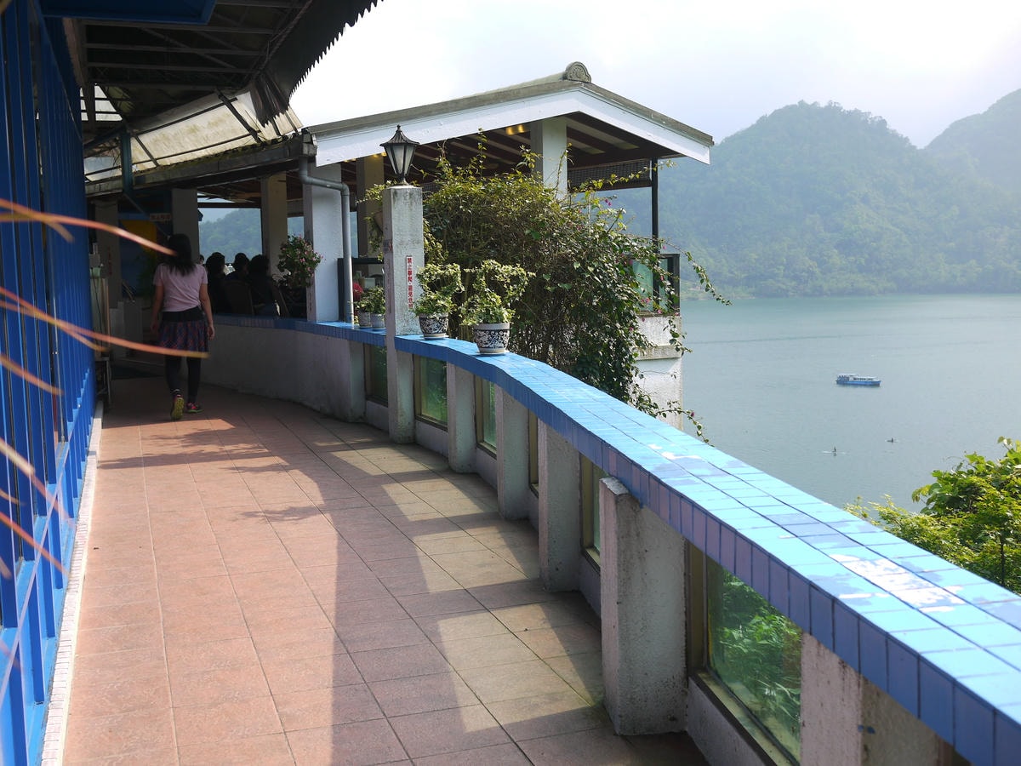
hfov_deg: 46.8
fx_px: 1180
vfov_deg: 36.0
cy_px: 383
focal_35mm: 40
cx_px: 510
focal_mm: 20
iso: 160
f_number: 4
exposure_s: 1/640
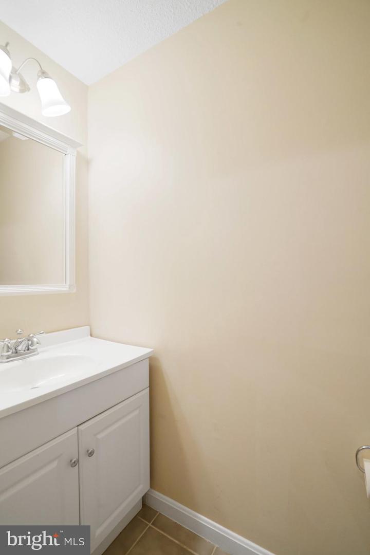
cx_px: 185
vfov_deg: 96.7
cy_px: 278
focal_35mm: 16
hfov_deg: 73.7
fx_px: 247
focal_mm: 16
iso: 1250
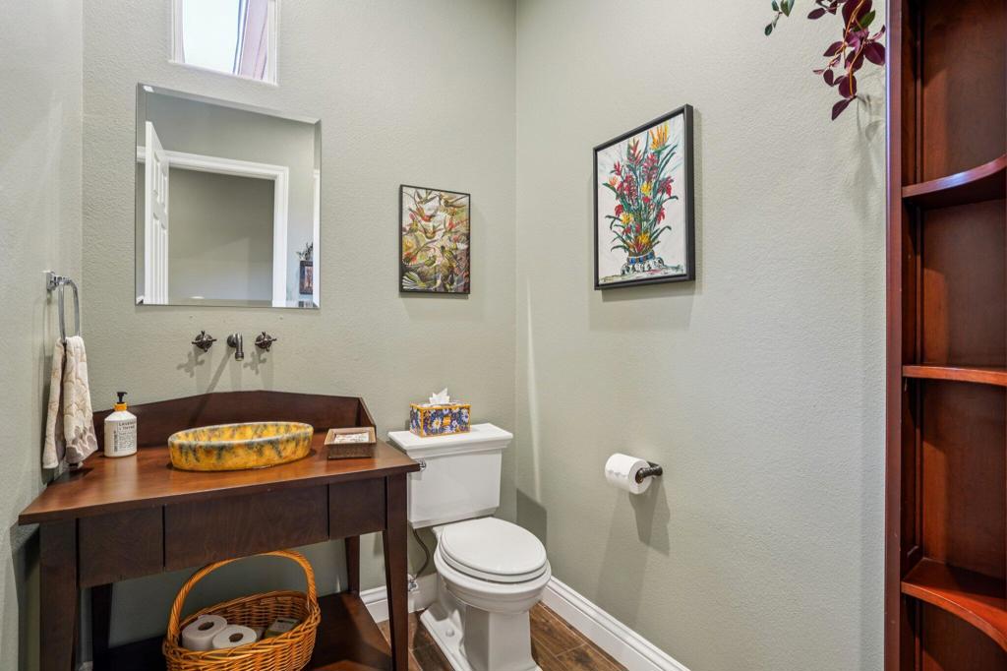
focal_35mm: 17
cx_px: 504
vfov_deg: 70.4
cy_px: 336
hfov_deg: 93.3
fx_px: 475
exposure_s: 1/6
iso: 400
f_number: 7.1
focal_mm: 17
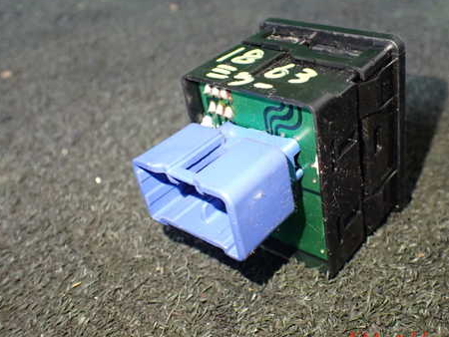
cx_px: 276
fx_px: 519
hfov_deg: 46.4
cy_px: 131
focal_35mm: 40
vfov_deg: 35.8
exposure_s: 1/30
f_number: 2.3
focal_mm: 5.4
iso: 800
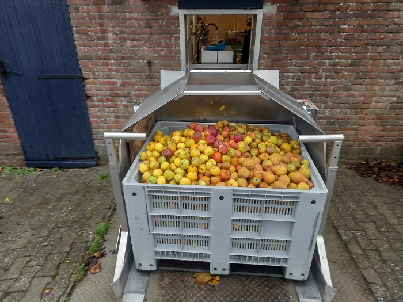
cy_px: 151
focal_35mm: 24
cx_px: 202
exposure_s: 1/50
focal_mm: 5.23
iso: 64
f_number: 1.8
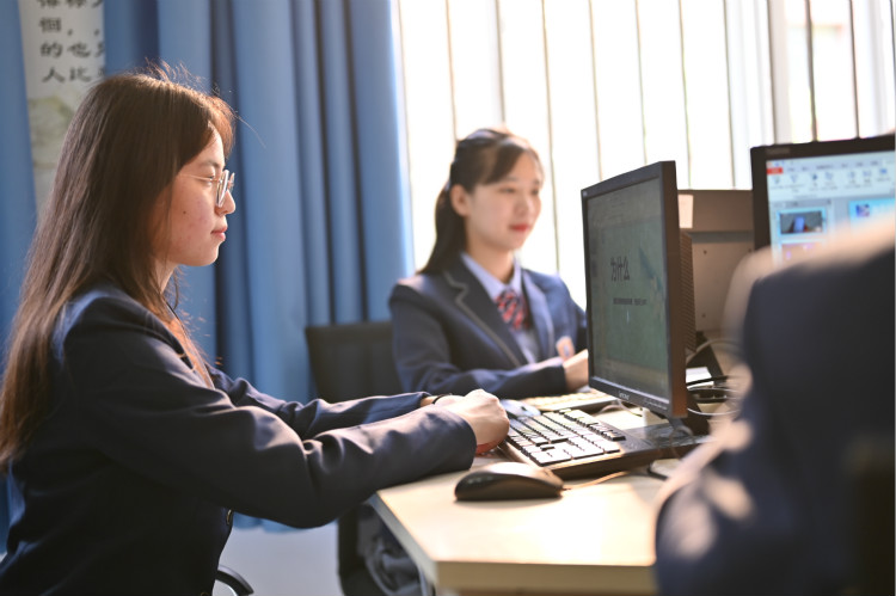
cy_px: 298
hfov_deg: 39.6
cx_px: 448
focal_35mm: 50
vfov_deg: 27.0
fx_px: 1244
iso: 400
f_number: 1.8
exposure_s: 1/125
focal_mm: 50
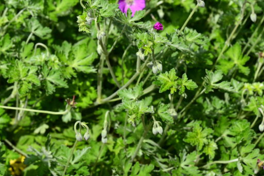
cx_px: 28
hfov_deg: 6.7
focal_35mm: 306
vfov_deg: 4.5
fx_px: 2242
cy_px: 51
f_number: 8
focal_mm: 130
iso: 100
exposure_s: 1/250
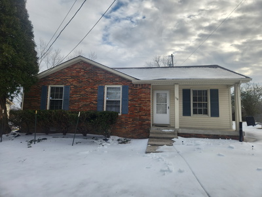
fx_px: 174
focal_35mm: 23
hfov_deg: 73.9
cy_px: 98
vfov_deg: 58.9
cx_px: 131
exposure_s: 1/1258
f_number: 1.8
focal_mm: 5.4
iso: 20
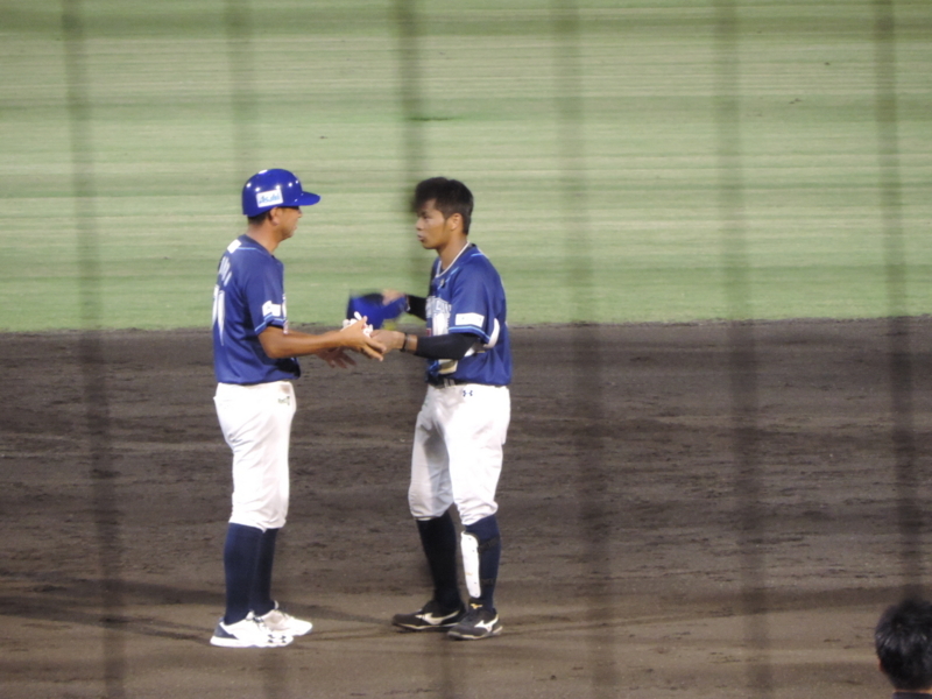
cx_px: 466
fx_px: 16154
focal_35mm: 600
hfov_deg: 3.3
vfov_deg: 2.5
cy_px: 350
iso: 800
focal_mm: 107
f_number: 4.9
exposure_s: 1/50
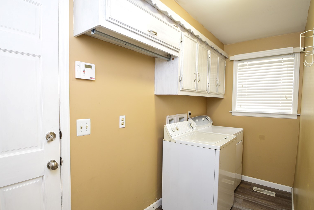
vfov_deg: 61.9
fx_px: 175
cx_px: 145
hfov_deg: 83.8
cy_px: 115
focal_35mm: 20
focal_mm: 15
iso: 500
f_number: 8
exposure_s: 1/8
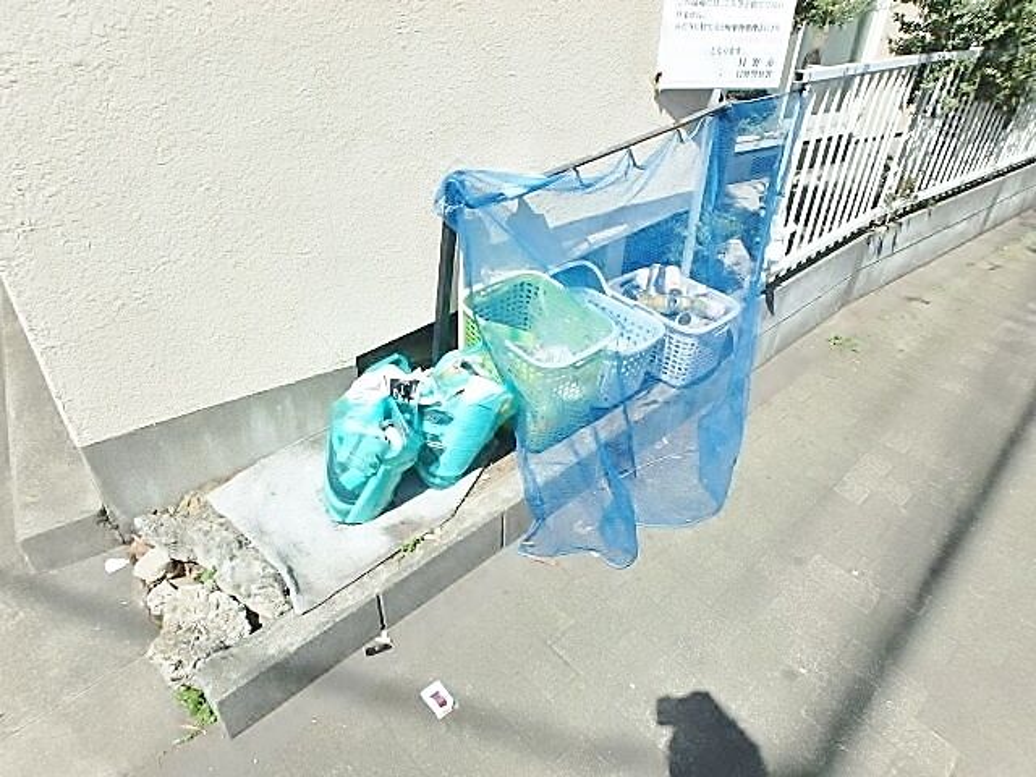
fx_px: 628
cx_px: 518
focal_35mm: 21
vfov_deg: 63.4
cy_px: 388
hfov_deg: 79.0
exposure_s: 1/400
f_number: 6
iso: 125
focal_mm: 3.7
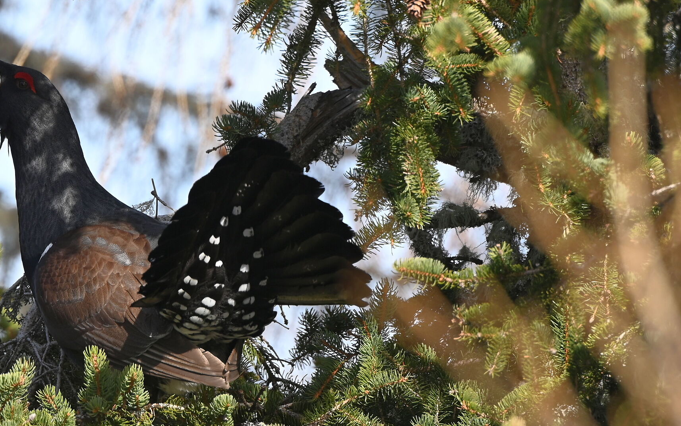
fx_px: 15890
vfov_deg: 1.5
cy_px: 132
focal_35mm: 856
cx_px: 235
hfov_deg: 2.5
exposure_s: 1/640
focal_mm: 400
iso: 250
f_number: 5.6
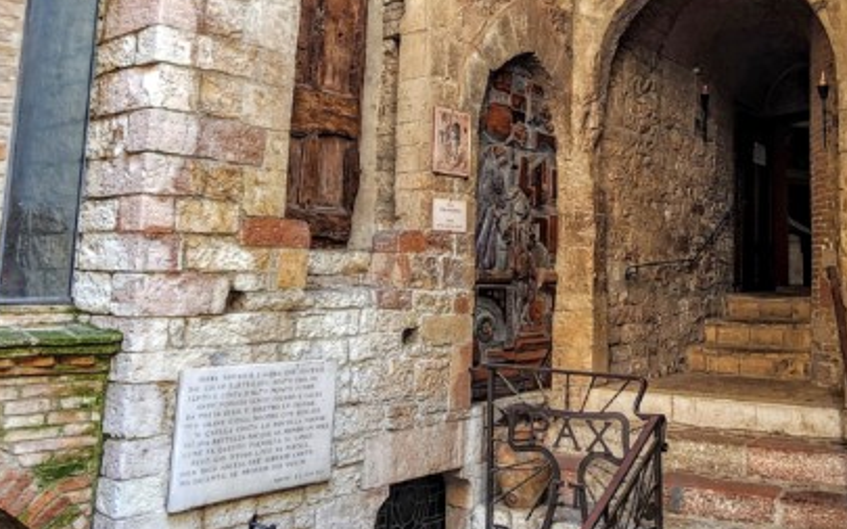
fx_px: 785
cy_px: 161
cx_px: 573
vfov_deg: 36.7
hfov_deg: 55.4
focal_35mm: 34
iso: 100
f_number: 2.2
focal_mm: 2.2
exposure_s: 1/60
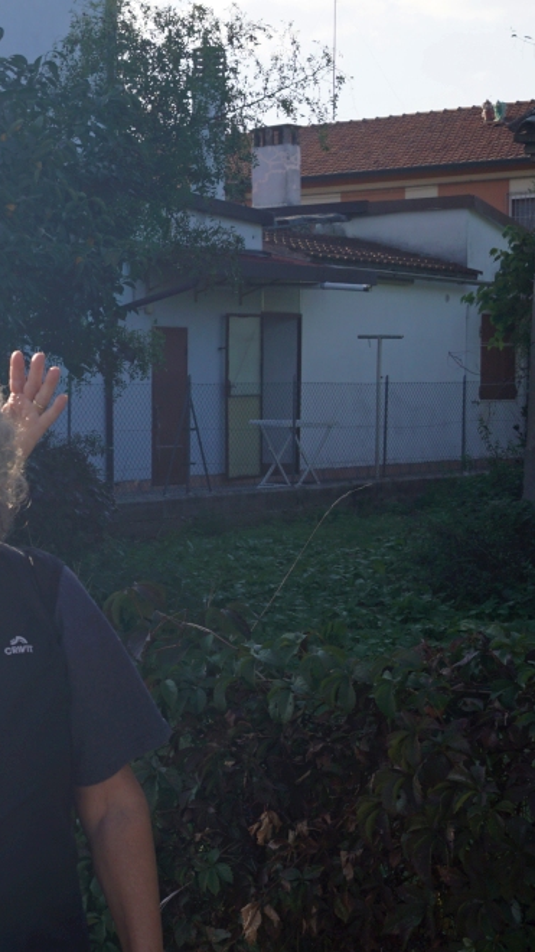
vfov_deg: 31.4
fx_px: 1691
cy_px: 468
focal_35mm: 67
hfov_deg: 16.7
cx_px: -215
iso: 100
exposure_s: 1/250
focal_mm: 22
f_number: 6.3
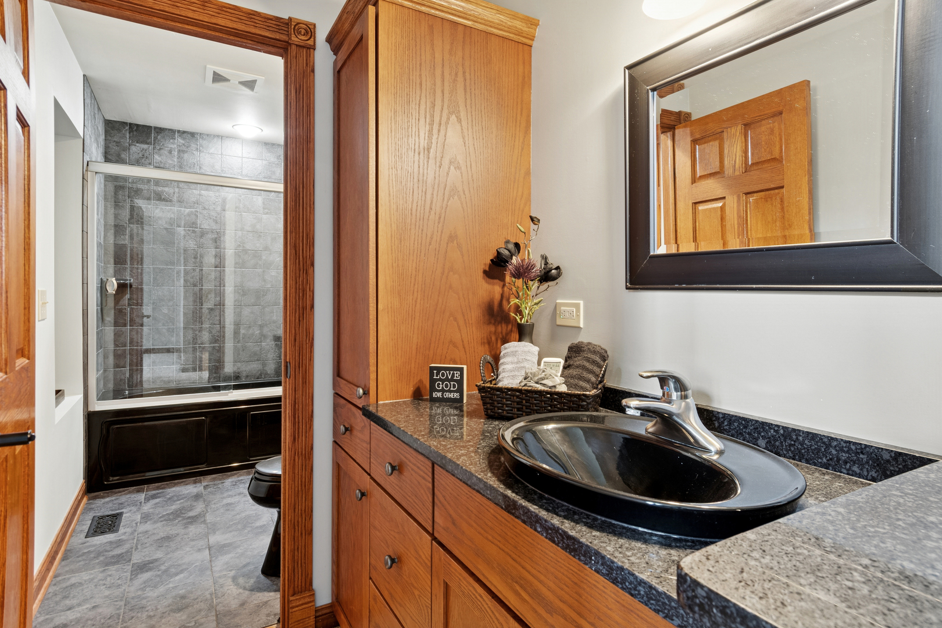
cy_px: 314
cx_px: 471
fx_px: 471
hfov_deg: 90.0
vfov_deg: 67.4
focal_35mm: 18
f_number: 8
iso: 250
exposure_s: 1/1.67
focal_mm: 12
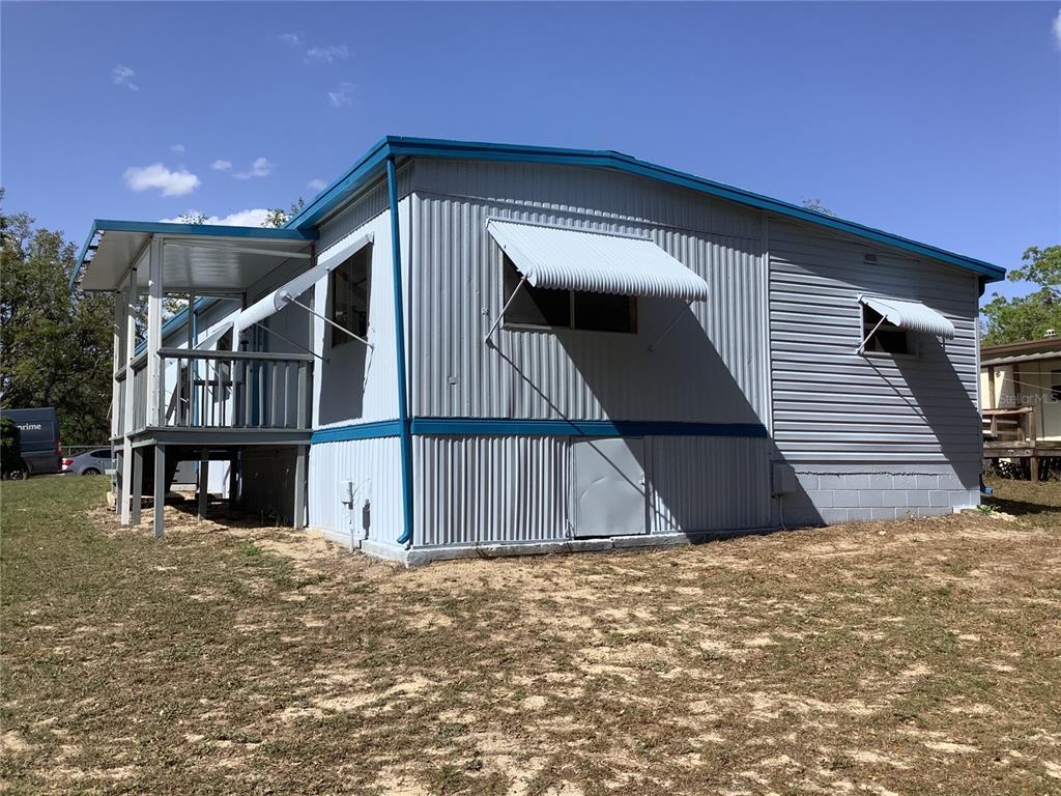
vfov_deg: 45.4
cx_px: 530
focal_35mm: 31
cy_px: 398
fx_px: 950
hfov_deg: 58.4
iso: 25
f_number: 2.4
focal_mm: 3.3
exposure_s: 1/1597
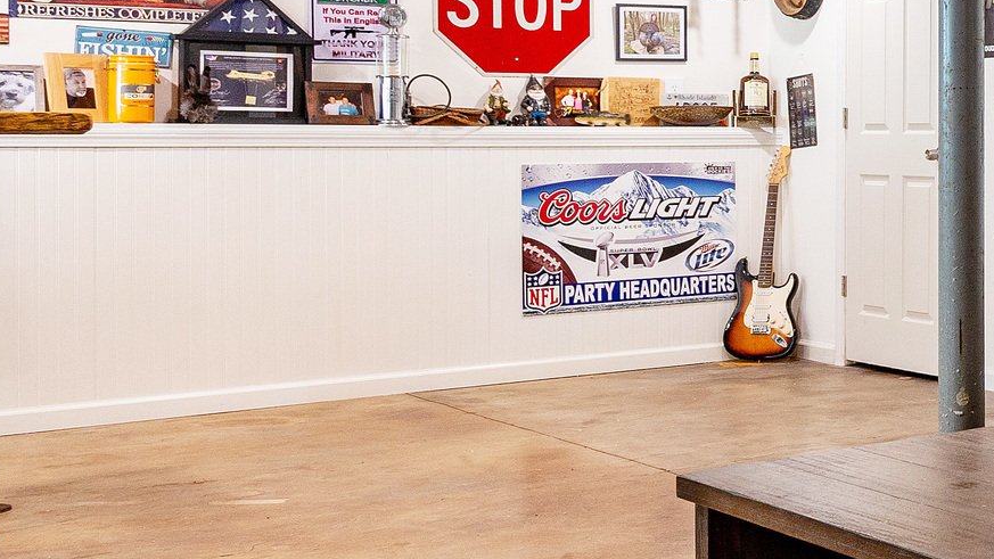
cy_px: 104
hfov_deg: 26.2
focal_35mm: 59
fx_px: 1555
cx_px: 1485
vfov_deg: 20.1
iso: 320
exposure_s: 1/2
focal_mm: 16
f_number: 6.3
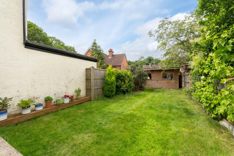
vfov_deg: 73.8
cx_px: 117
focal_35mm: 16
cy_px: 78
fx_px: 104
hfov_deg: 96.7
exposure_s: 1/1250
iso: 1250
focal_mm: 16
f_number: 7.1
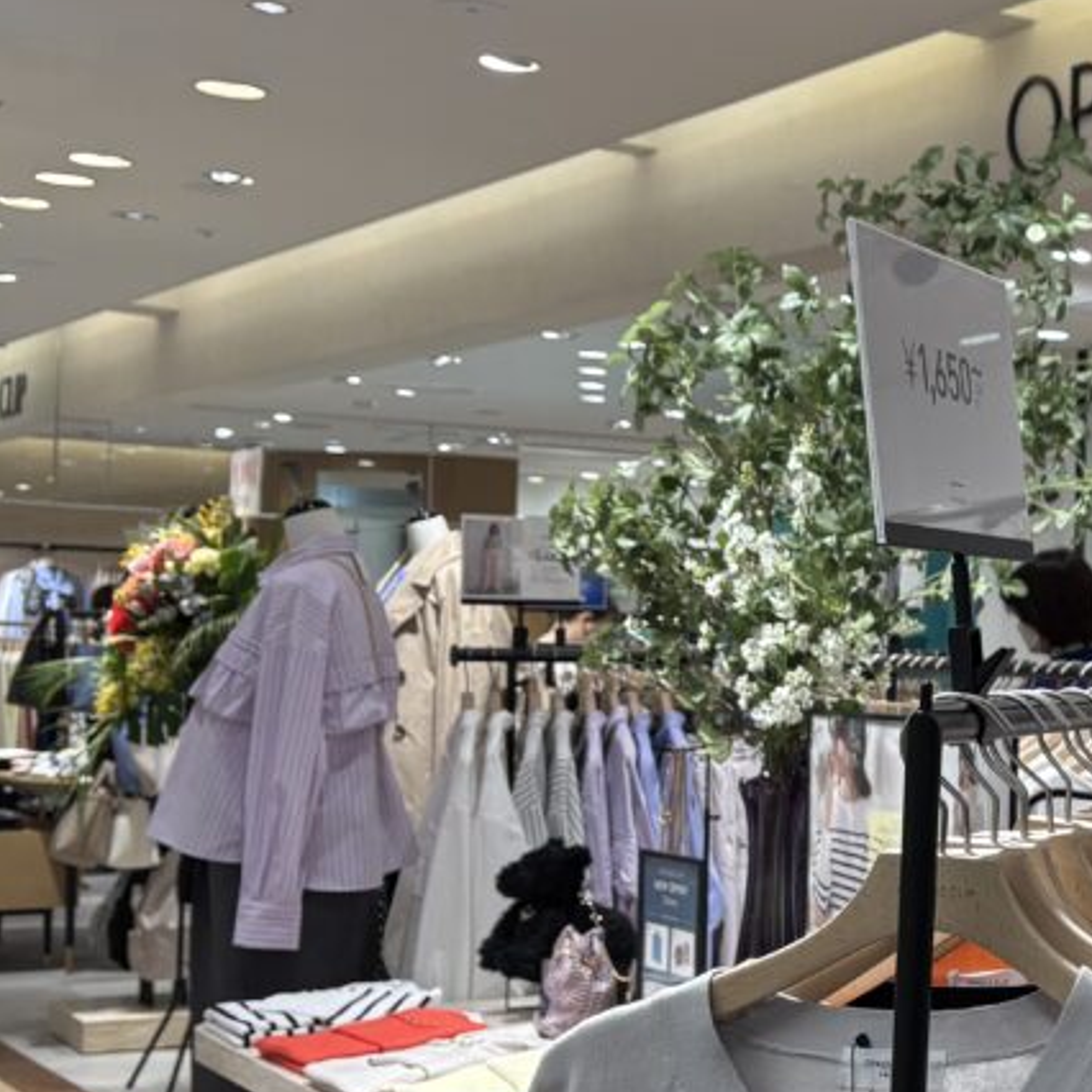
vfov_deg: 24.9
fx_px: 2463
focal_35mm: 69
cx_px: 1471
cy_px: 672
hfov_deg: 22.1
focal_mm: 5.96
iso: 40
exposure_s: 1/183
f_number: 1.6
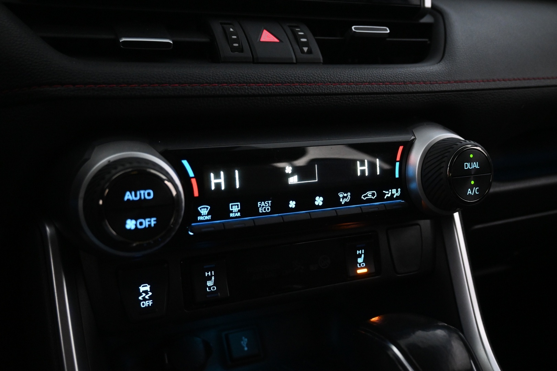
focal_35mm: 34
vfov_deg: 39.1
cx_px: 278
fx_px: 522
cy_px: 186
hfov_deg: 56.1
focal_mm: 22.5
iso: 3600
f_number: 4
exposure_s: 1/40
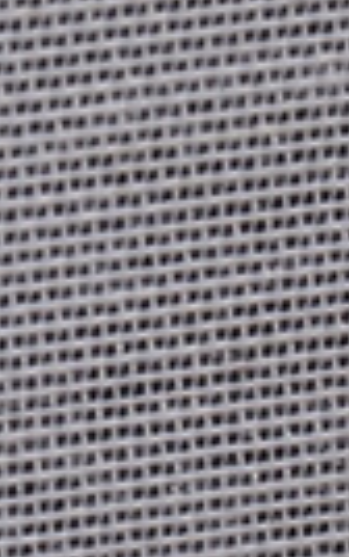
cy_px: 229
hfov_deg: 1.7
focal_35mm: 768
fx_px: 11663
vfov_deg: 2.7
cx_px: 1230
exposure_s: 1/60
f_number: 22
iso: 100
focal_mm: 85
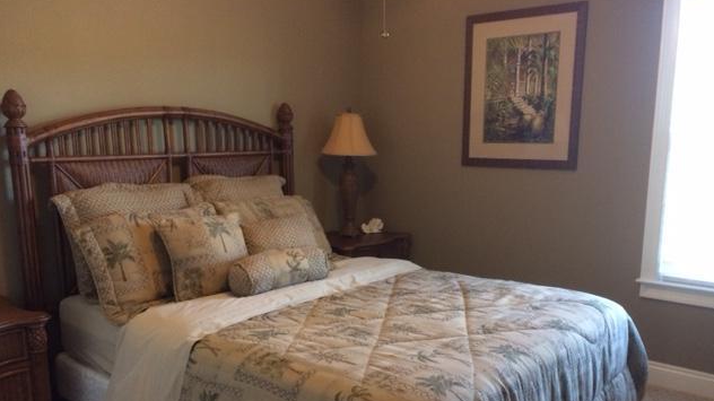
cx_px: 360
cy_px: 263
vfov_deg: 36.3
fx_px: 606
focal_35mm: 32
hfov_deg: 61.0
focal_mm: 4.15
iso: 250
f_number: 2.2
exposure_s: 1/30
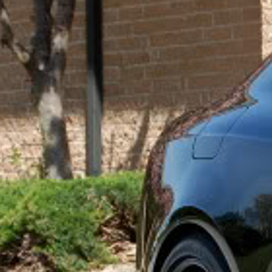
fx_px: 3560
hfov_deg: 4.4
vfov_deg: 4.4
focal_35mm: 400
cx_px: 226
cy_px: 228
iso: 200
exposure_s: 1/250
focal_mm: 55
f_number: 8
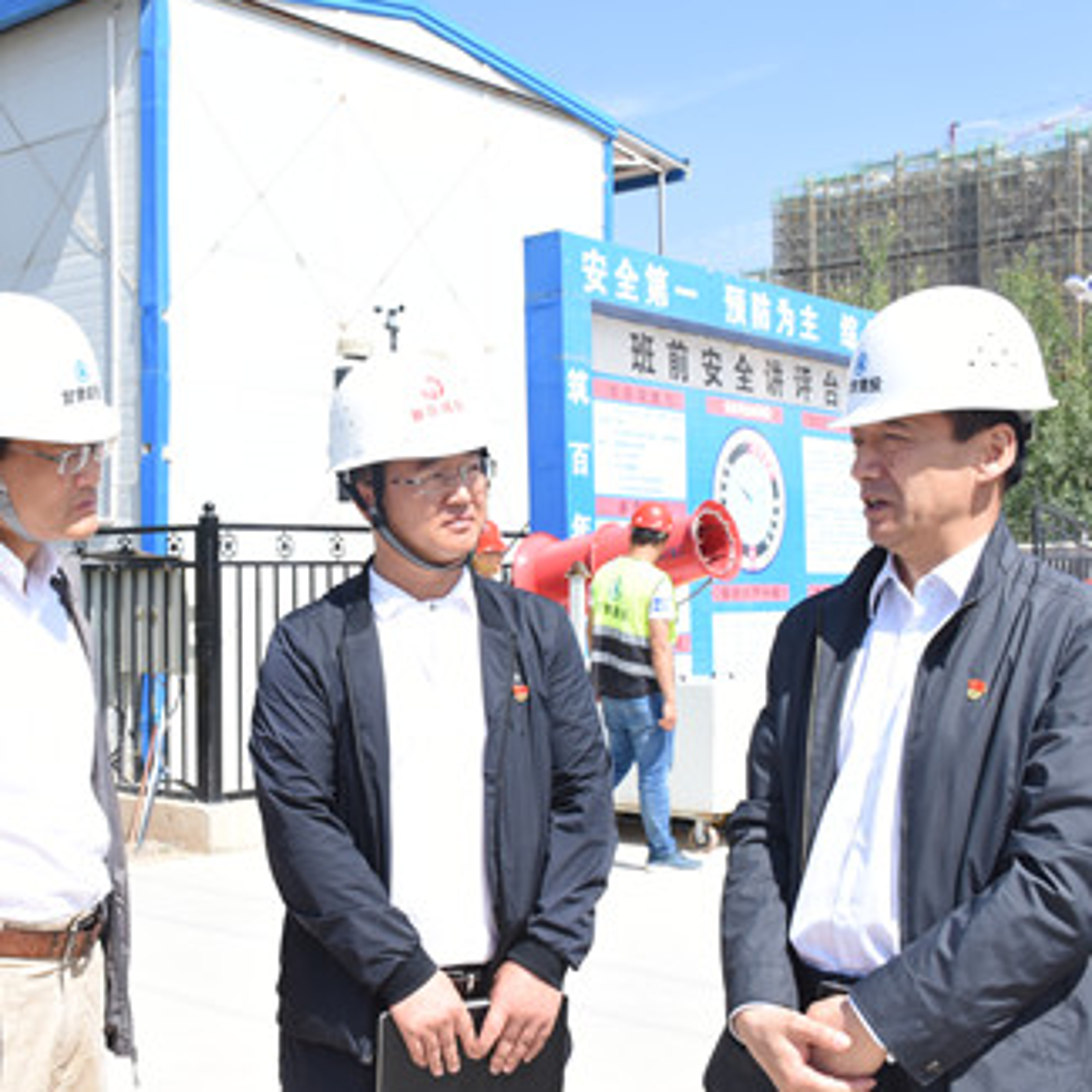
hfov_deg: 35.7
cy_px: 543
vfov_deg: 36.1
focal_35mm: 47
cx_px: 356
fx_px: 1677
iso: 500
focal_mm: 24
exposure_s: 1/400
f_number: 10
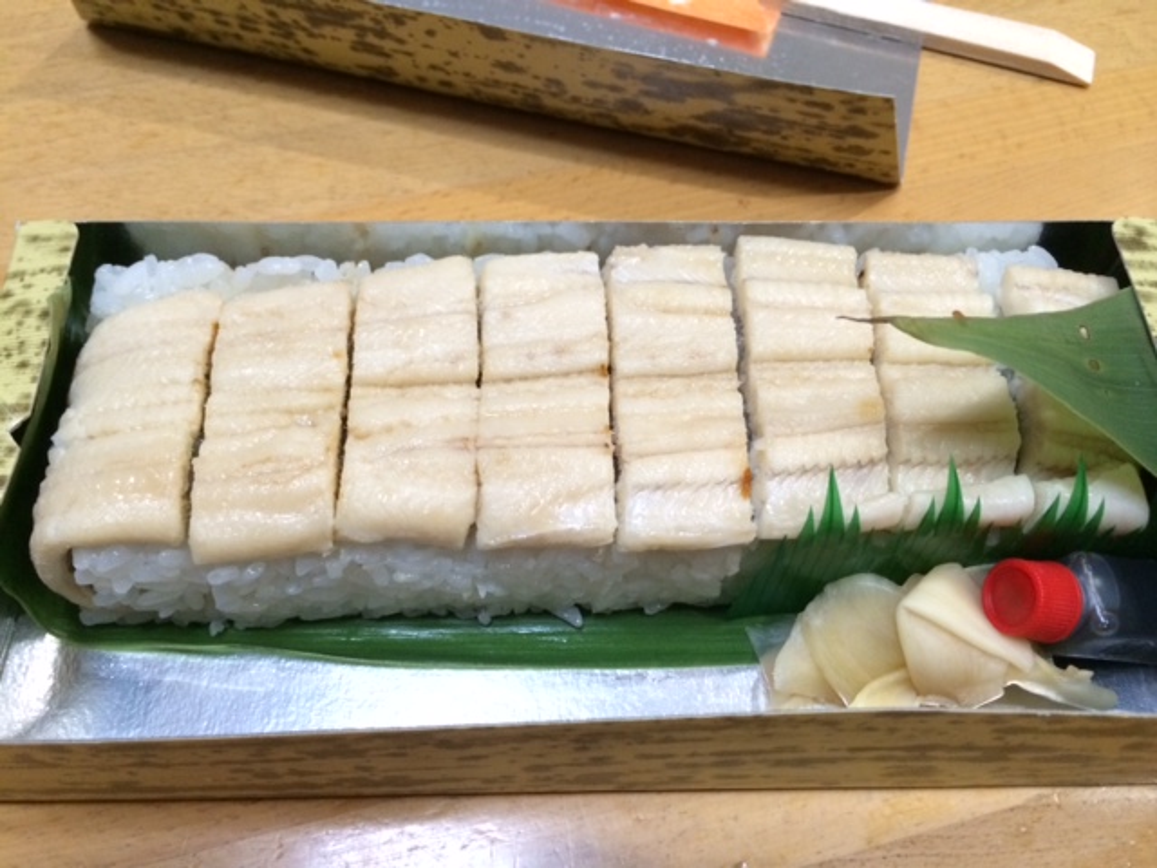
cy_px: 434
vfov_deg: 46.8
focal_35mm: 30
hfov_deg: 60.0
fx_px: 1003
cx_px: 578
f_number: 2.2
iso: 320
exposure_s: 1/30
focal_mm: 4.12
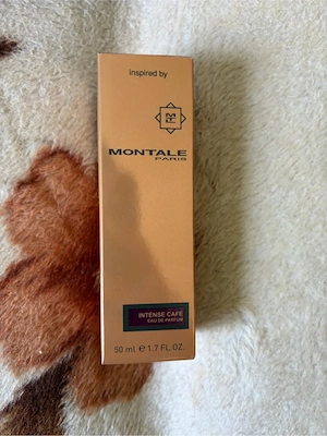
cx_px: 164
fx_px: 327
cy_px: 218
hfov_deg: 53.1
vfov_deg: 67.3
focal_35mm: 26
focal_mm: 5.96
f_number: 1.6
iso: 200
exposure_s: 1/60
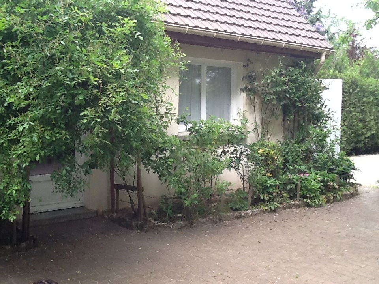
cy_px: 142
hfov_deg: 42.9
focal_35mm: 44
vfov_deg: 32.9
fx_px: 482
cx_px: 190
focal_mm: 2.03
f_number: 2.4
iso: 40
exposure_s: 1/204
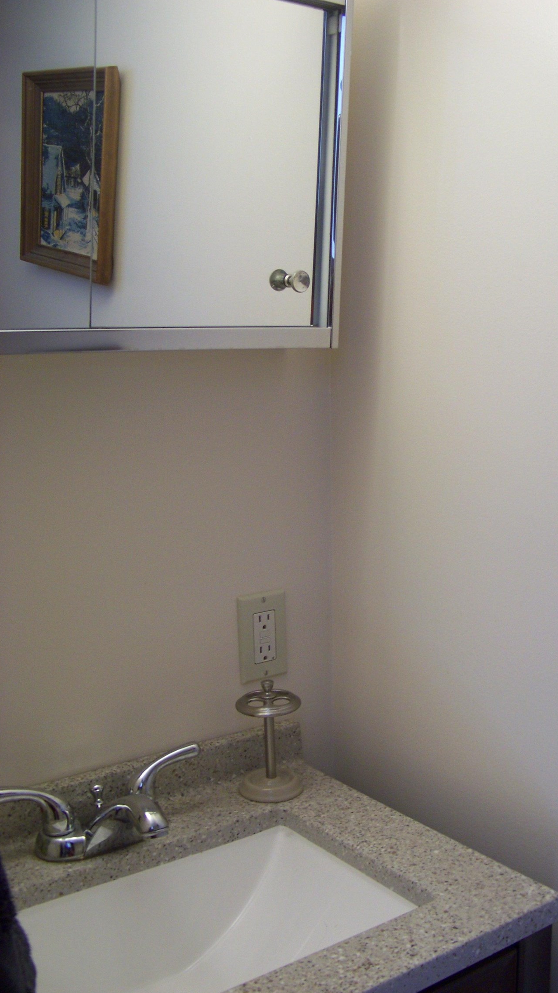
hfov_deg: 29.5
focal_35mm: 40
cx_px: 378
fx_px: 1052
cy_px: 498
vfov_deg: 50.5
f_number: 2.8
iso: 116
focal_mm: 5.85
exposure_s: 1/30
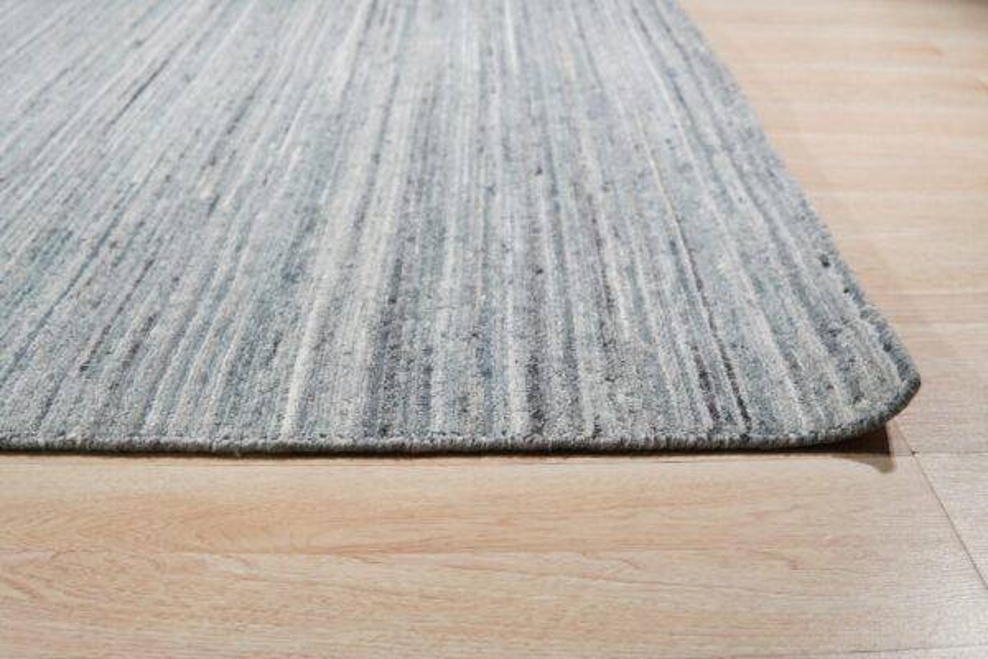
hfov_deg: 43.6
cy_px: 330
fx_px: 1235
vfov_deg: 29.9
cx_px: 494
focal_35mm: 45
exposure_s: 1/160
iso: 500
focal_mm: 30
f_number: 5
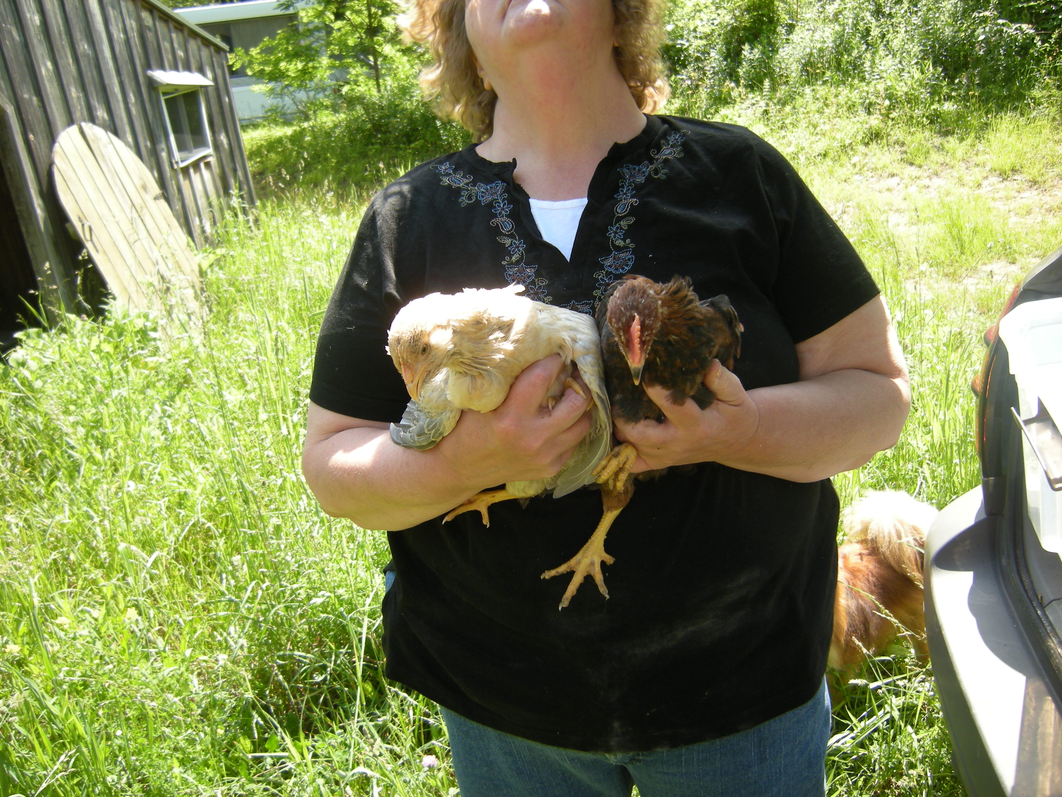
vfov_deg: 49.7
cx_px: 531
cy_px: 398
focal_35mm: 28
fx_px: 859
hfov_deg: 63.4
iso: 64
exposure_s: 1/169
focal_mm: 4.7
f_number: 2.8
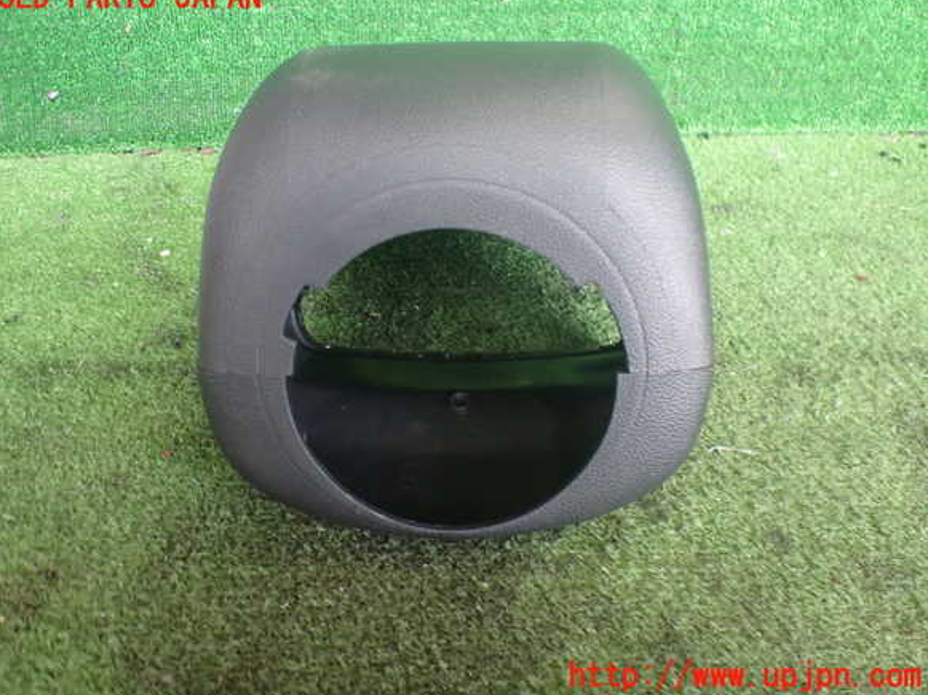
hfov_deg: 58.4
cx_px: 450
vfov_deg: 45.4
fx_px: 831
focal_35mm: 31
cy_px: 337
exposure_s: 1/125
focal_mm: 5.4
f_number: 2.3
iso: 800
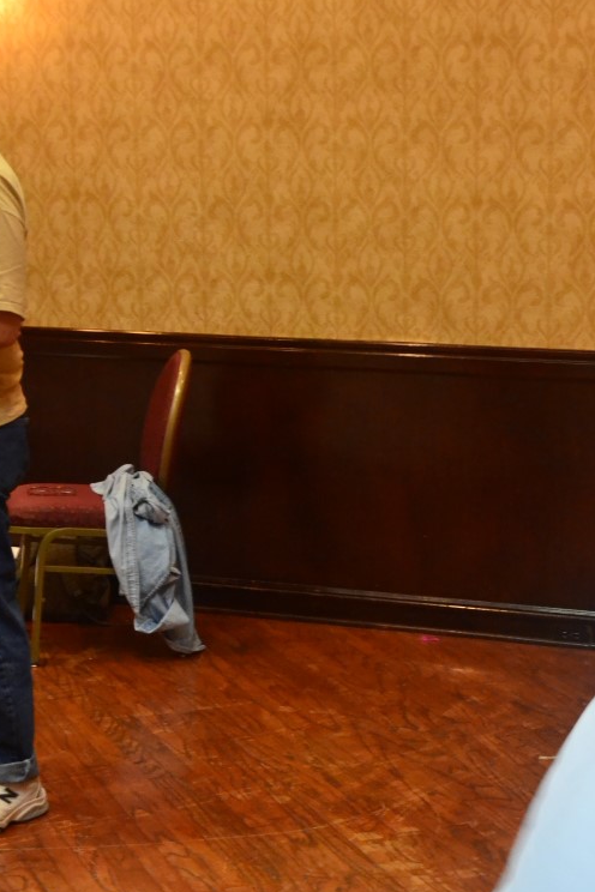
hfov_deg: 17.2
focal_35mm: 79
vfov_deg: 25.5
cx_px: 443
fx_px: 1958
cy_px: 599
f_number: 5
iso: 3200
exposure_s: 1/25
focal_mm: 34
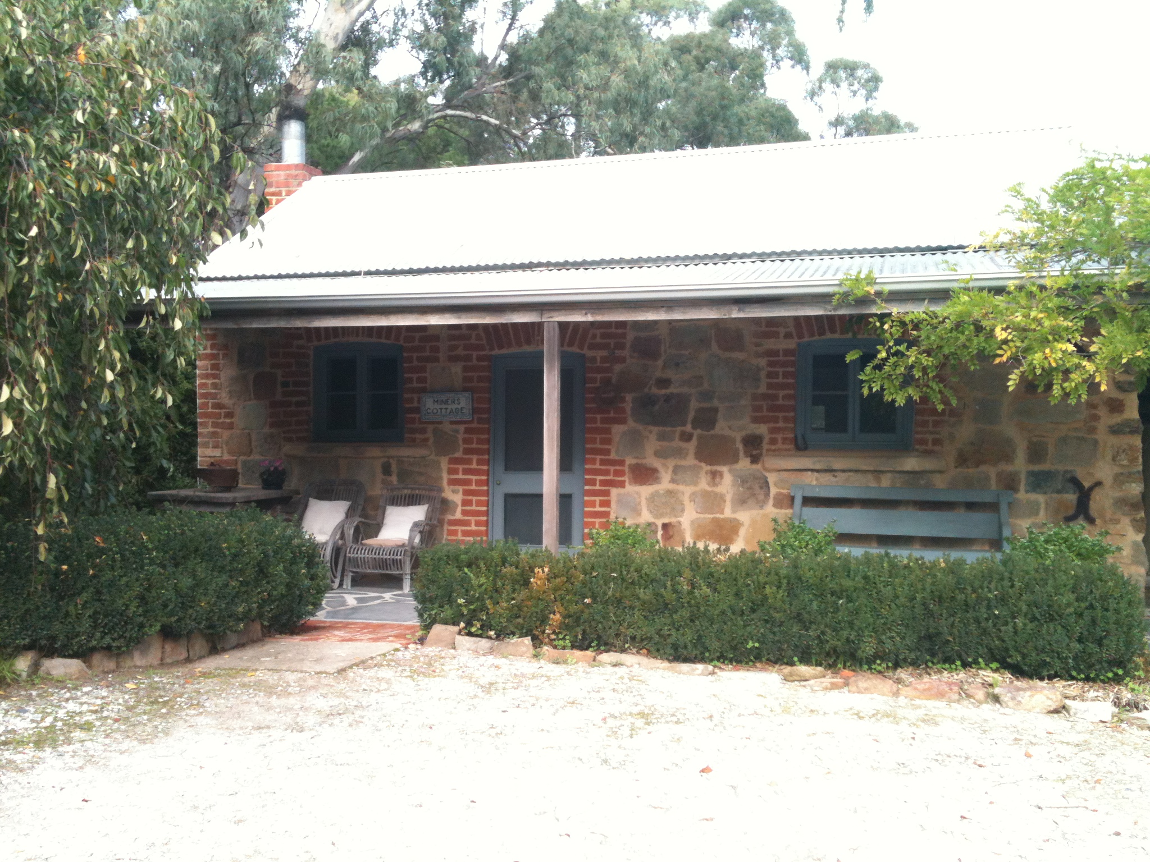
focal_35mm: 35
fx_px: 1163
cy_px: 431
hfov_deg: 52.6
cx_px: 575
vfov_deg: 40.7
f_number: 2.8
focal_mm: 3.85
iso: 64
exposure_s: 1/149
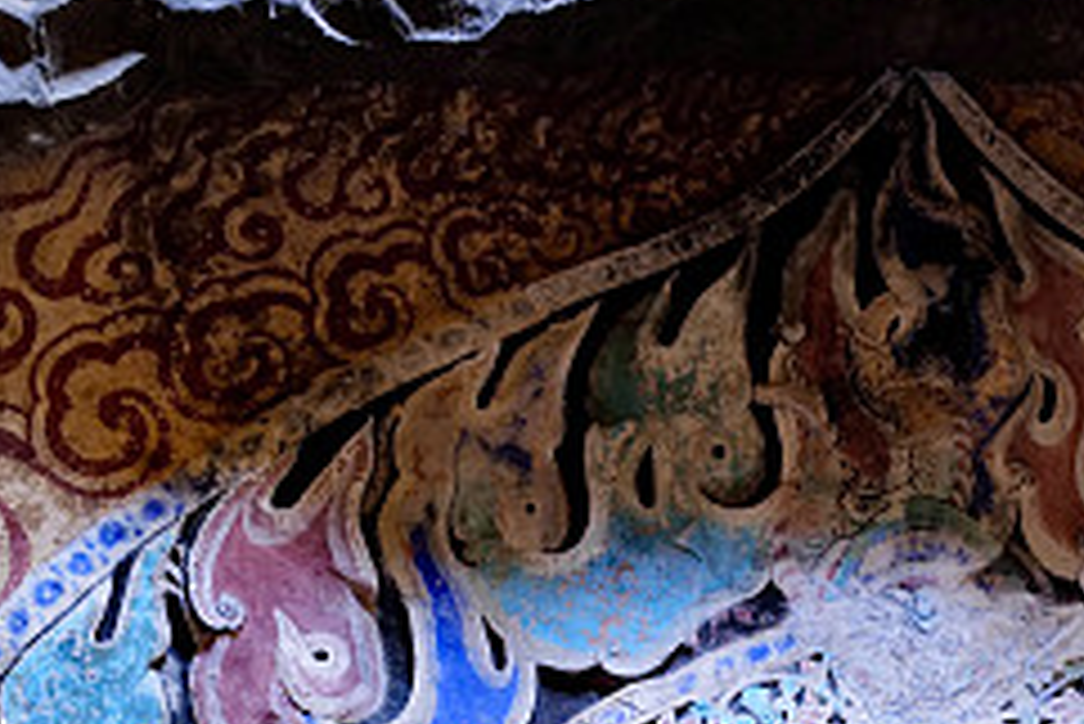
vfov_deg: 13.7
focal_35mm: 93
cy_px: 1129
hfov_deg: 21.3
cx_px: 1030
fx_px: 2802
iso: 1000
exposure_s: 1/125
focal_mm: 28
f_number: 2.5
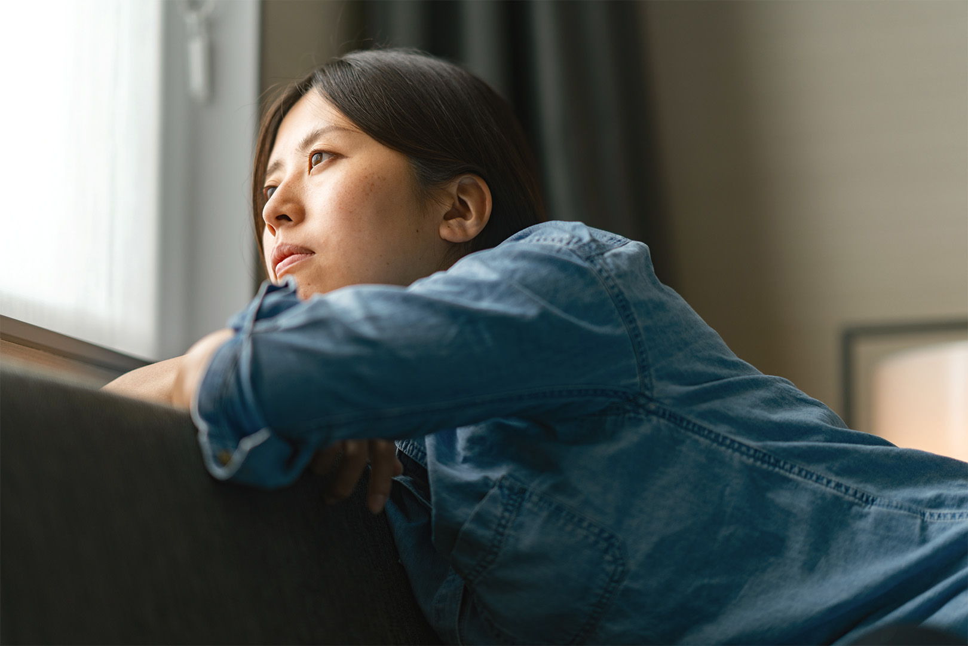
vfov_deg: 16.1
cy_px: 323
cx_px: 484
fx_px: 2285
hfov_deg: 23.9
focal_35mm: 85
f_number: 1.4
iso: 50
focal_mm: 85
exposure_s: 1/160
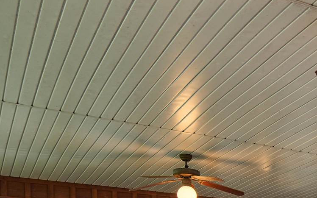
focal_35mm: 67
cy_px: 315
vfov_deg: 17.1
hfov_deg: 25.0
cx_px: 448
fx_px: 579
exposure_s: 1/20
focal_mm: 16
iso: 640
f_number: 3.2
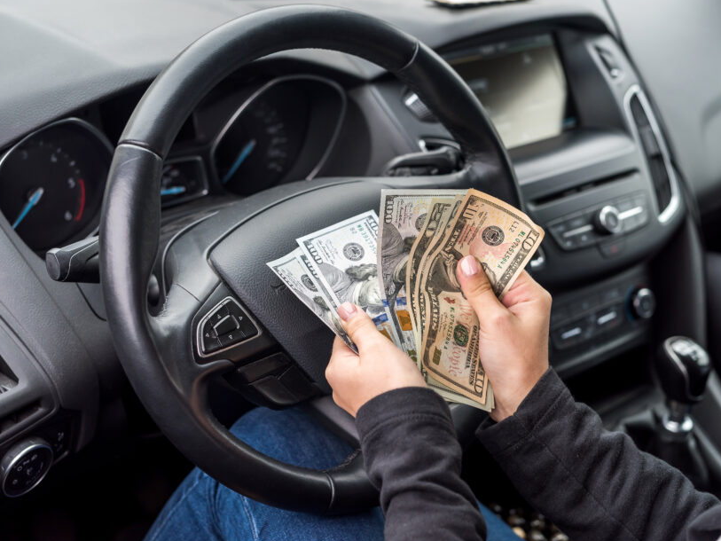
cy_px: 272
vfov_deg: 26.6
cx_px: 370
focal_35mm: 55
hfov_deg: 34.9
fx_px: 1146
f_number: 3.5
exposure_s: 1/250
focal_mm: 50
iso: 250
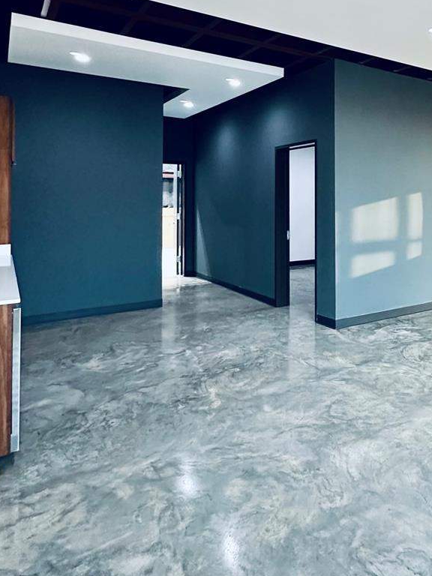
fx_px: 466
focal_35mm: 28
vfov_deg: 61.7
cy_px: 188
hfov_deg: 47.2
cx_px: 341
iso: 320
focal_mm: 2.22
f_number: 2.2
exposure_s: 1/120
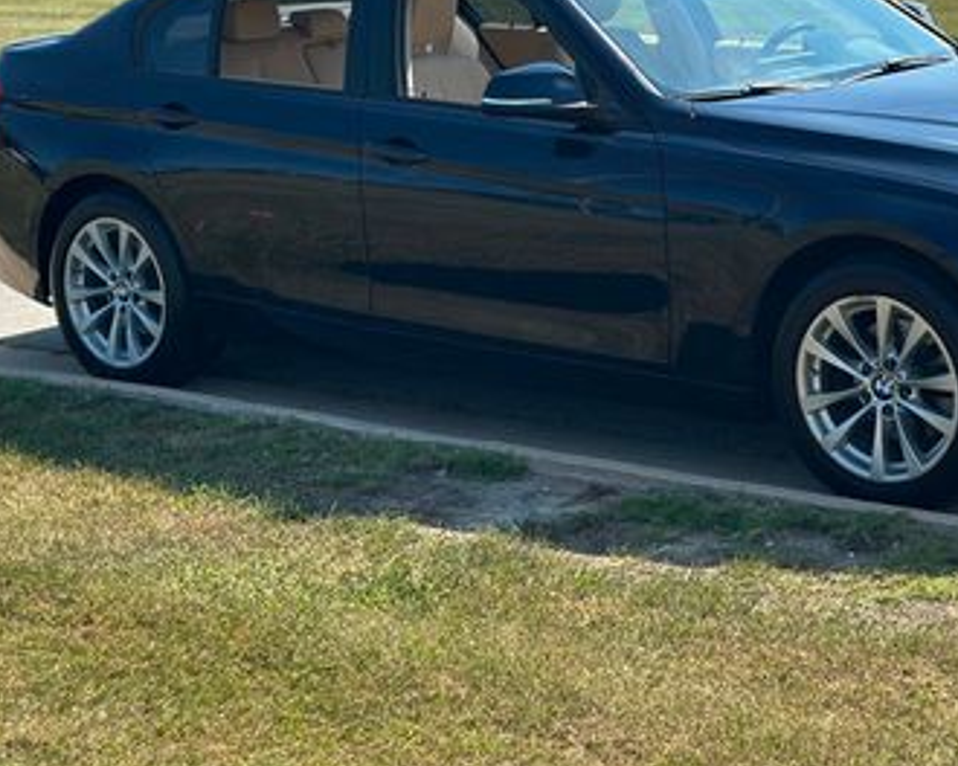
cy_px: 194
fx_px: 2580
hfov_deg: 21.0
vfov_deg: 16.8
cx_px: 621
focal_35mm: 91
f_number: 1.78
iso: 100
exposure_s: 1/3472
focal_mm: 6.86
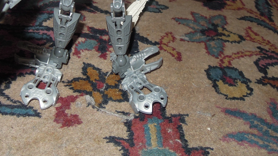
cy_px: -10
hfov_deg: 43.4
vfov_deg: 24.0
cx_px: 106
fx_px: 346
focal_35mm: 47
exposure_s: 1/30
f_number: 2.5
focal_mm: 4.3
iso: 160
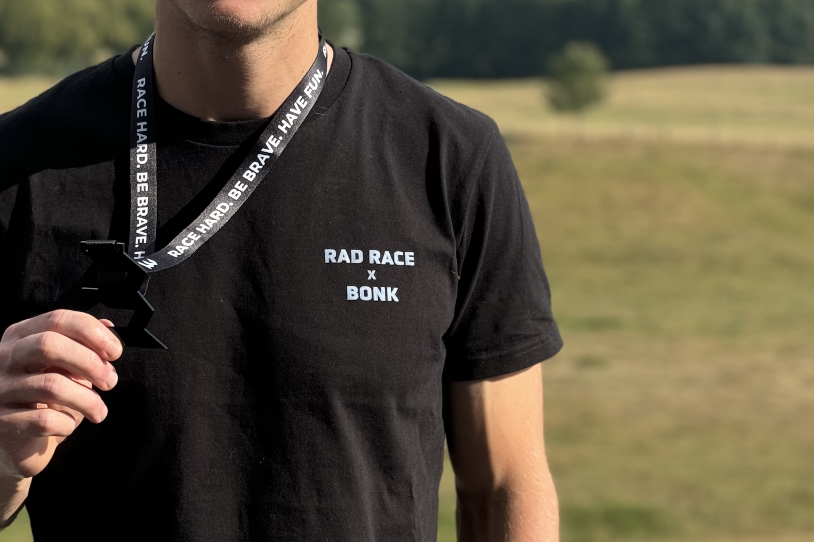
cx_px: 280
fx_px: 2058
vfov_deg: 15.0
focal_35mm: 91
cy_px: 293
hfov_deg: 22.3
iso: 64
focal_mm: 6.76
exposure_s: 1/3096
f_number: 1.78
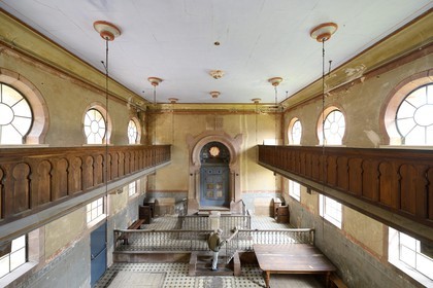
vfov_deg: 81.2
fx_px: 168
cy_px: 144
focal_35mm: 14
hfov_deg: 104.3
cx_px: 216
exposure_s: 1/10
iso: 200
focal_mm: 14
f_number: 6.3
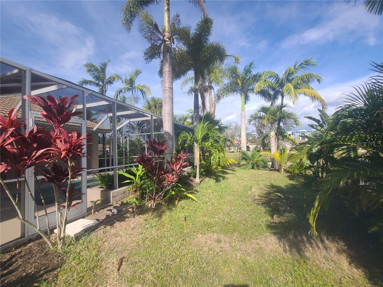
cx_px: 192
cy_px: 144
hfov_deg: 106.2
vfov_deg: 89.9
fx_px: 144
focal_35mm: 13
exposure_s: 1/1293
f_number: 2.2
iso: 64
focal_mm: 2.2
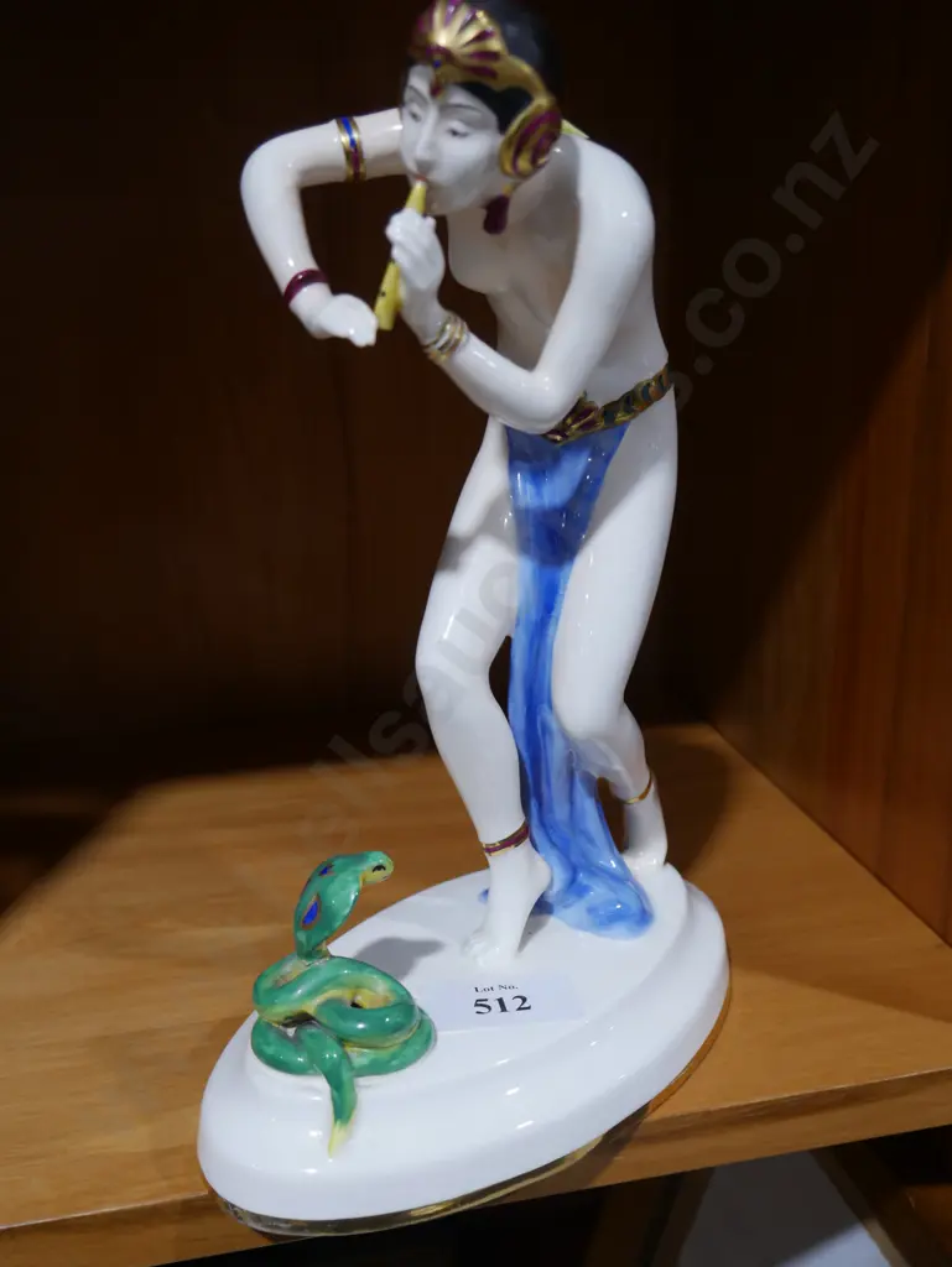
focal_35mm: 38
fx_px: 1392
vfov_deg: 49.0
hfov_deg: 37.8
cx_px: 476
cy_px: 634
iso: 320
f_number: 4.1
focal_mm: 19
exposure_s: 1/60
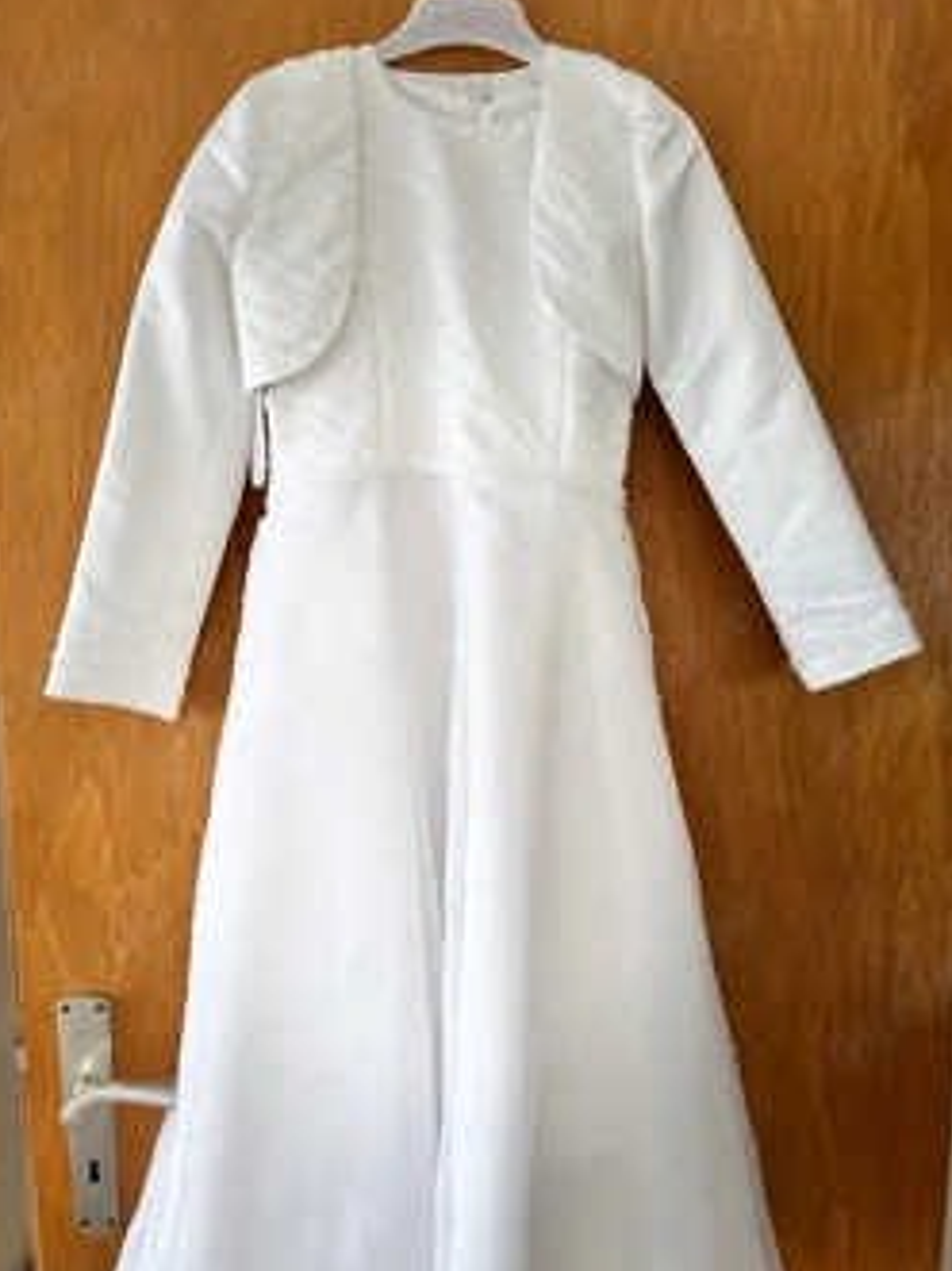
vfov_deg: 61.4
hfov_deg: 48.1
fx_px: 1064
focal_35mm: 29
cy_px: 726
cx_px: 430
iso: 250
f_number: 1.78
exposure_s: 1/60
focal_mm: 6.76
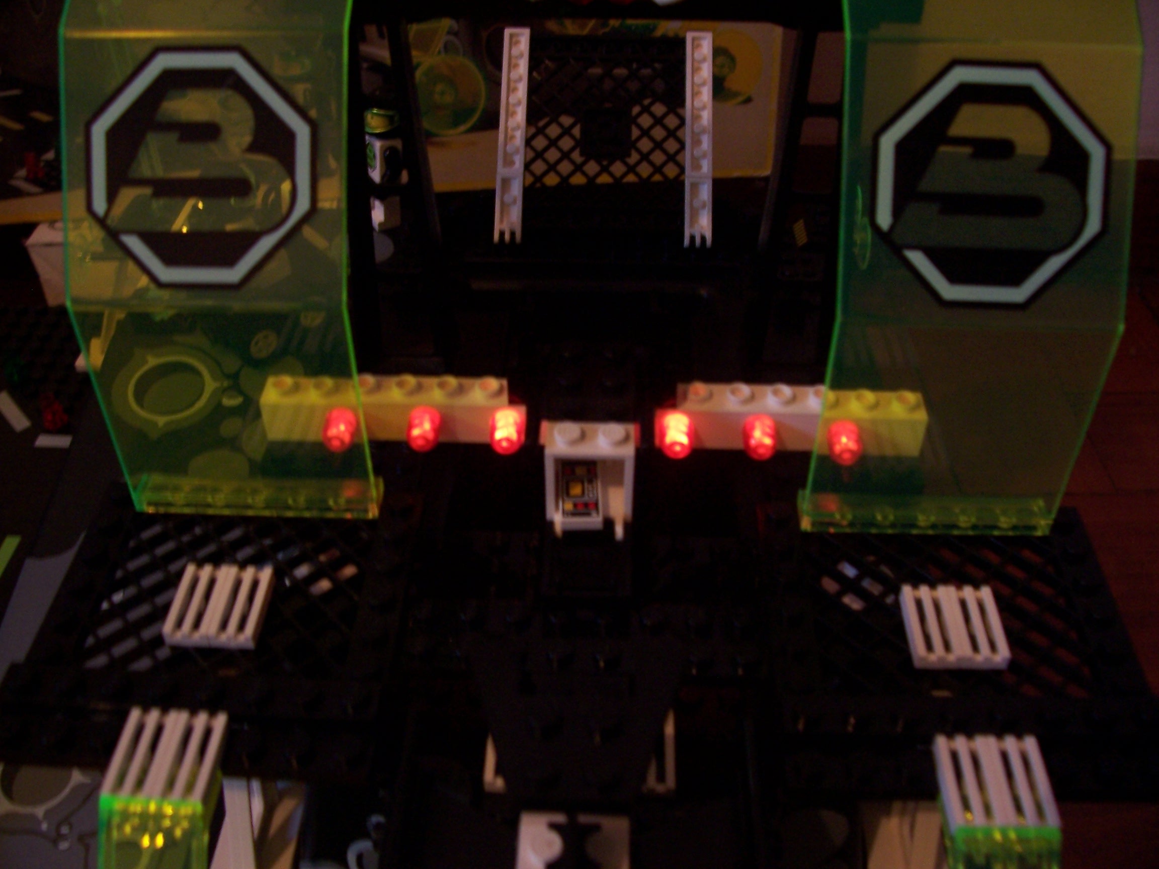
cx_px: 580
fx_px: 1138
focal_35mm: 34
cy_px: 434
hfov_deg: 54.0
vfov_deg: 41.8
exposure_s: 1/8
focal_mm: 5.6
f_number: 2.7
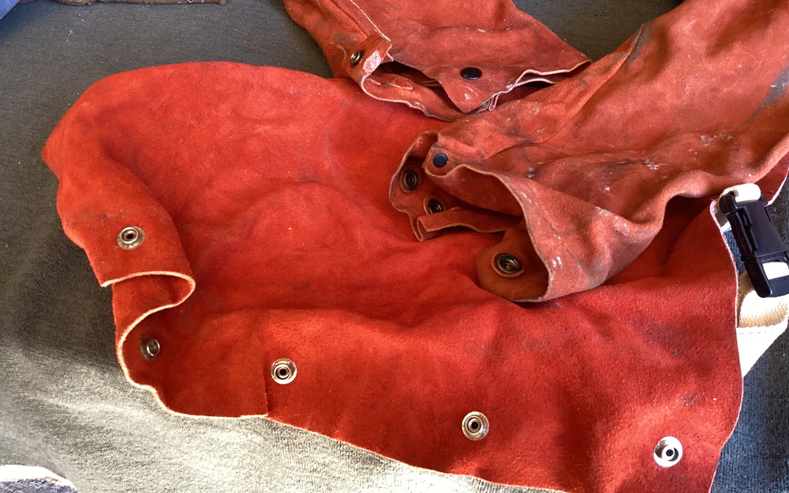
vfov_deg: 38.3
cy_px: 225
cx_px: 394
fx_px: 710
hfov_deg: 58.1
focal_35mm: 33
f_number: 2.4
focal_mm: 3.3
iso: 200
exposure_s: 1/50
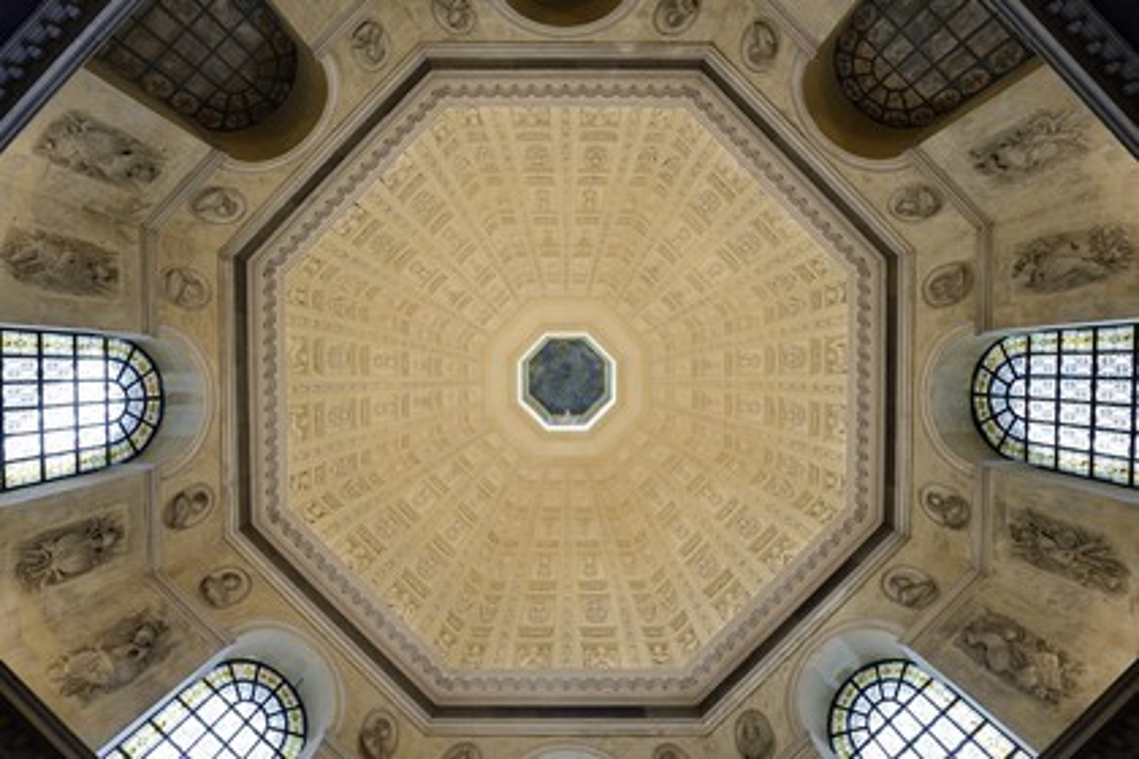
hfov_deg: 104.3
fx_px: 443
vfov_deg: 81.2
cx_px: 570
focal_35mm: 14
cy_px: 380
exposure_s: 1/40
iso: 800
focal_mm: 14
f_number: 5.6
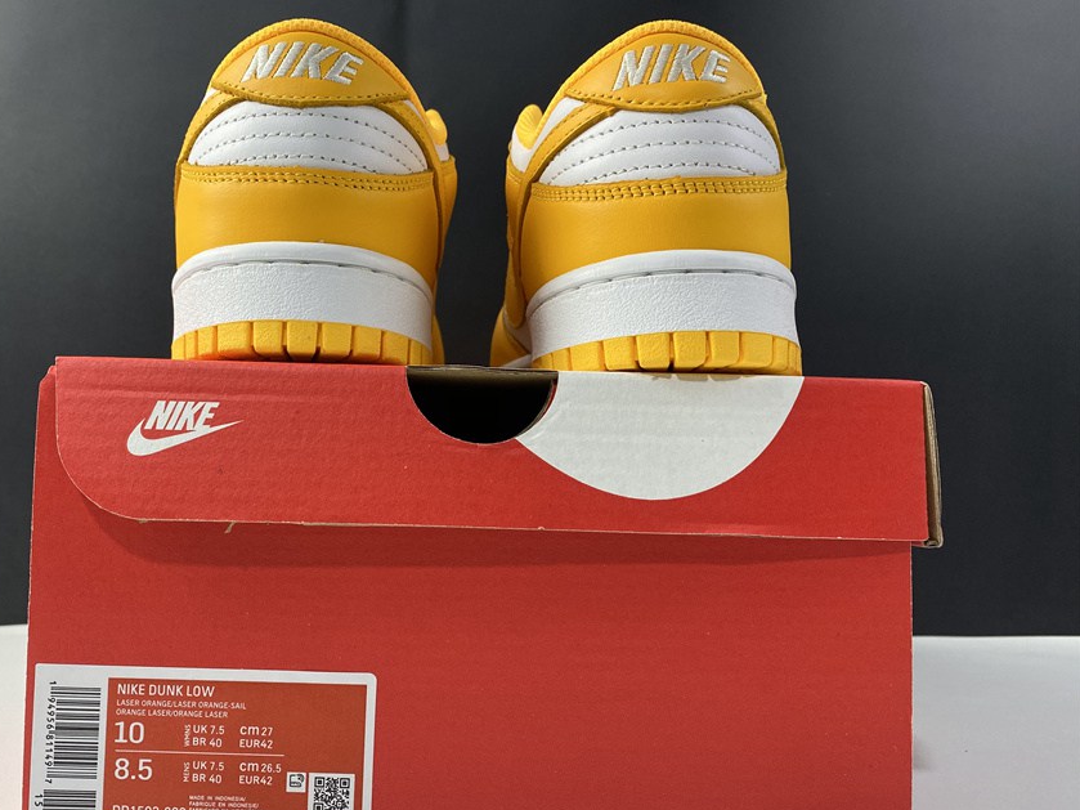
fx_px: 967
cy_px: 421
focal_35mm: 31
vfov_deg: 45.4
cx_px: 439
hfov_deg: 58.0
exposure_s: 1/100
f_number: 1.8
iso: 80
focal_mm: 4.25
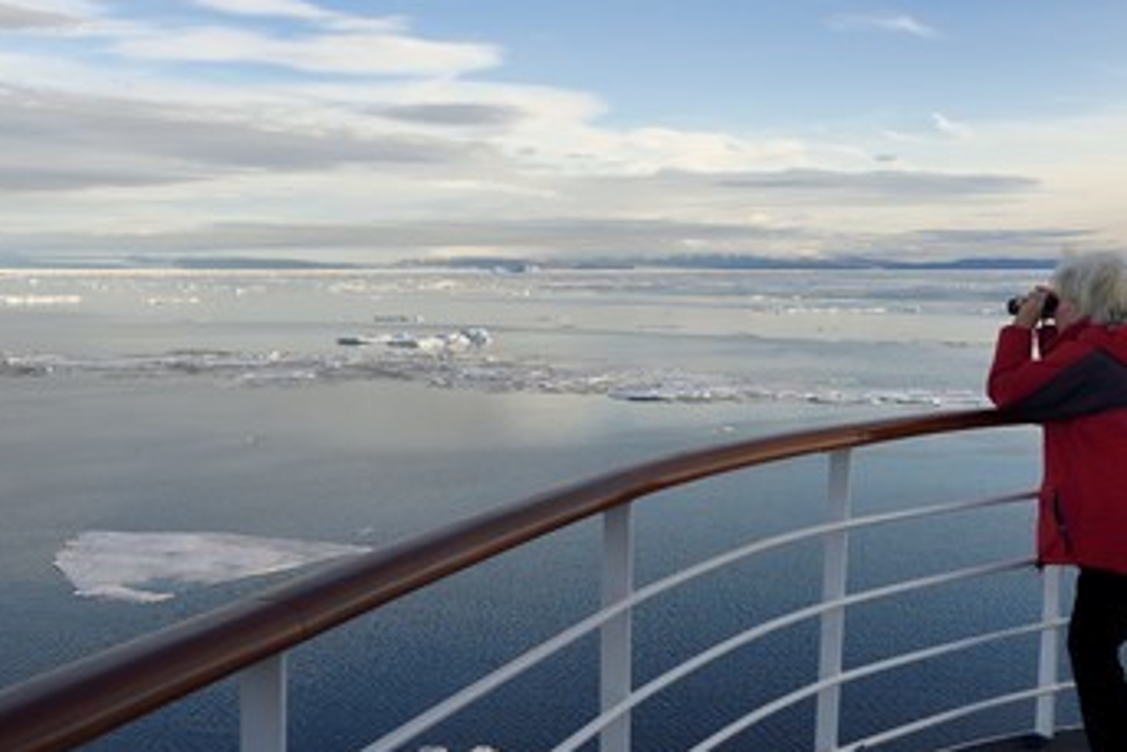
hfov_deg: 40.3
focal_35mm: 49
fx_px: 1535
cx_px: 614
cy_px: 407
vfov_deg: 27.5
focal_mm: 40
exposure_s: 1/250
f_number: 10
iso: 200
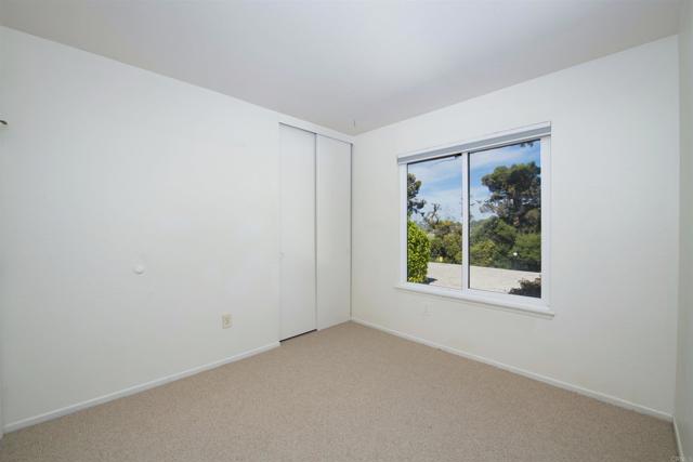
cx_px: 346
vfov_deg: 81.2
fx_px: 270
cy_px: 231
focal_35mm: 14
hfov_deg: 104.2
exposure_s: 1/250
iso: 320
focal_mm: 14
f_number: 8
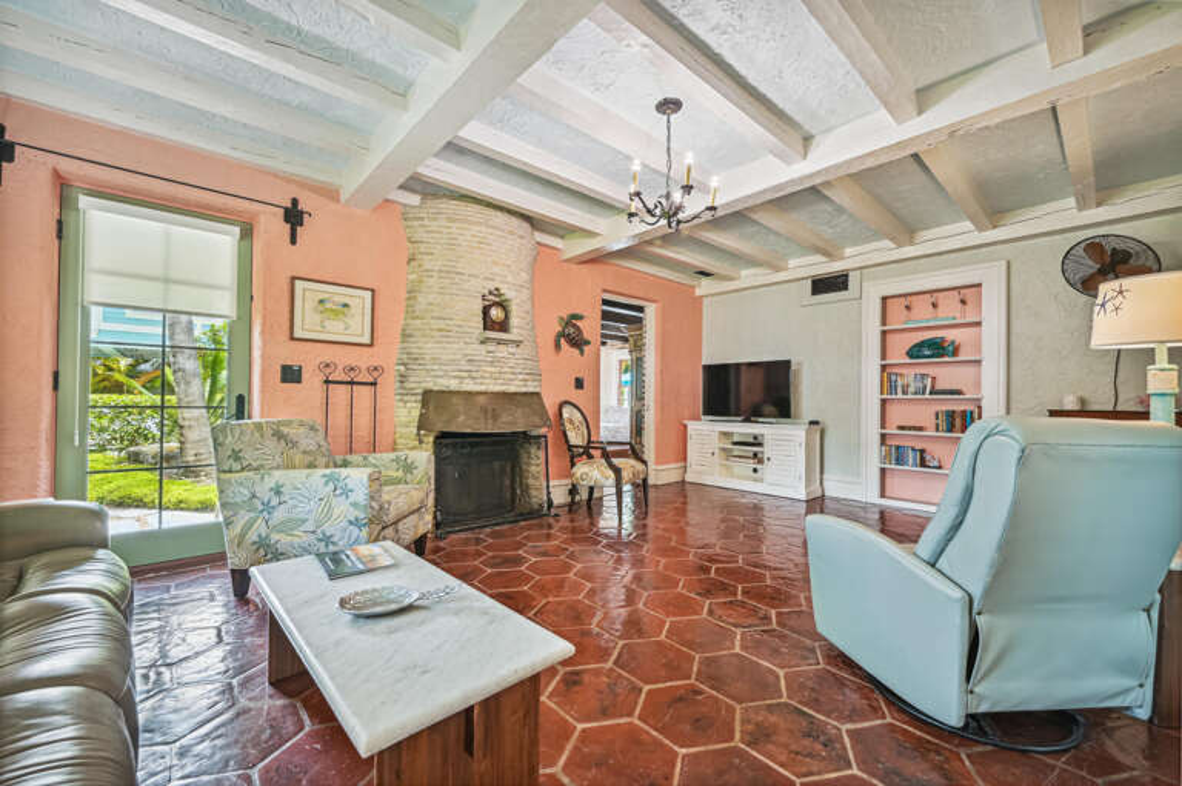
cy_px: 393
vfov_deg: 81.1
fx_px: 459
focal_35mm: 14
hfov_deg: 104.3
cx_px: 591
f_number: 8
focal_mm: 14
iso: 100
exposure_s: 1/20
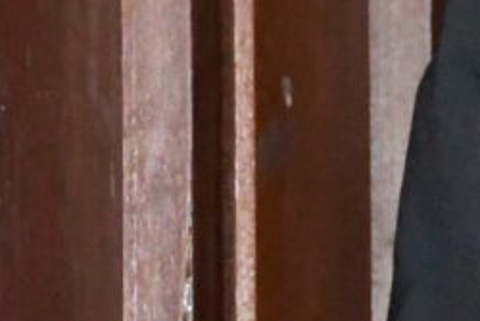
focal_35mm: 599
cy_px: -65
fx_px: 7991
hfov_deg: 3.4
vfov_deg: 2.3
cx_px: 1215
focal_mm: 52
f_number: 4.8
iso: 6400
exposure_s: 1/60
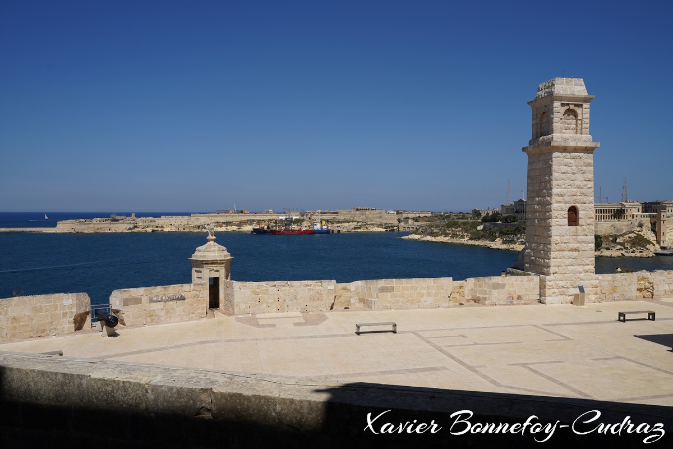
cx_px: 336
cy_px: 224
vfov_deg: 46.4
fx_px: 523
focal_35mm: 28
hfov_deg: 65.5
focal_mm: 28
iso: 100
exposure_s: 1/800
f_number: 8
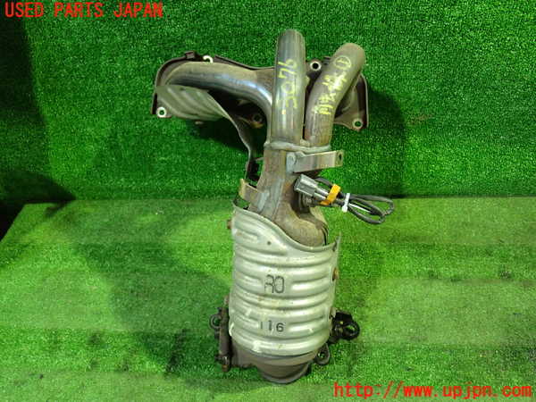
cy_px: 201
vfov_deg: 46.8
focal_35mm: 30
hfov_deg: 60.0
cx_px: 268
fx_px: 465
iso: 800
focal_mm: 5.4
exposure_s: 1/30
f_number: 2.3
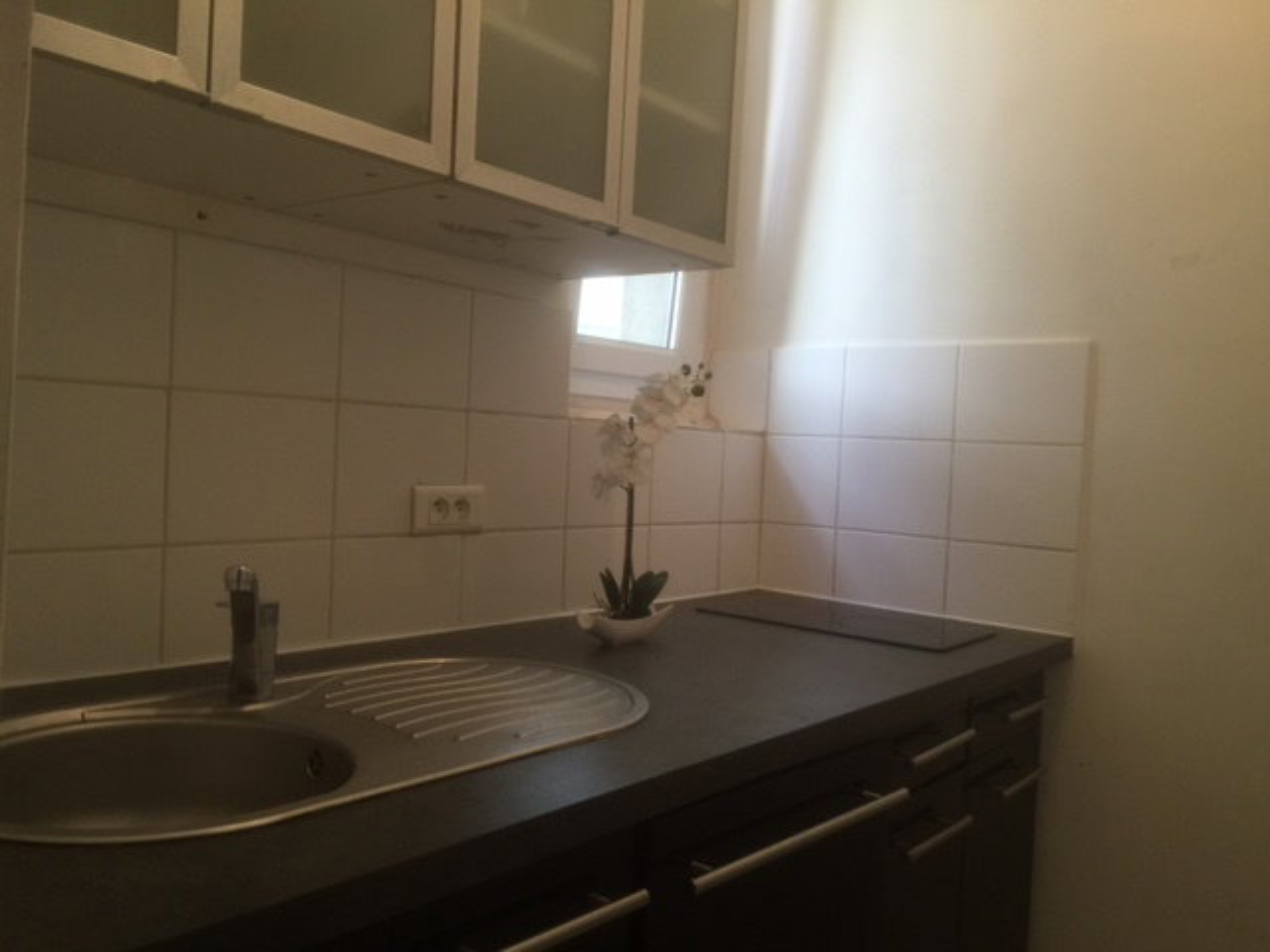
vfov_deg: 48.2
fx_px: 1064
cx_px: 635
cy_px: 476
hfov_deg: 61.7
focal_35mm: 29
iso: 40
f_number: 2.2
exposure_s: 1/33
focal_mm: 4.15
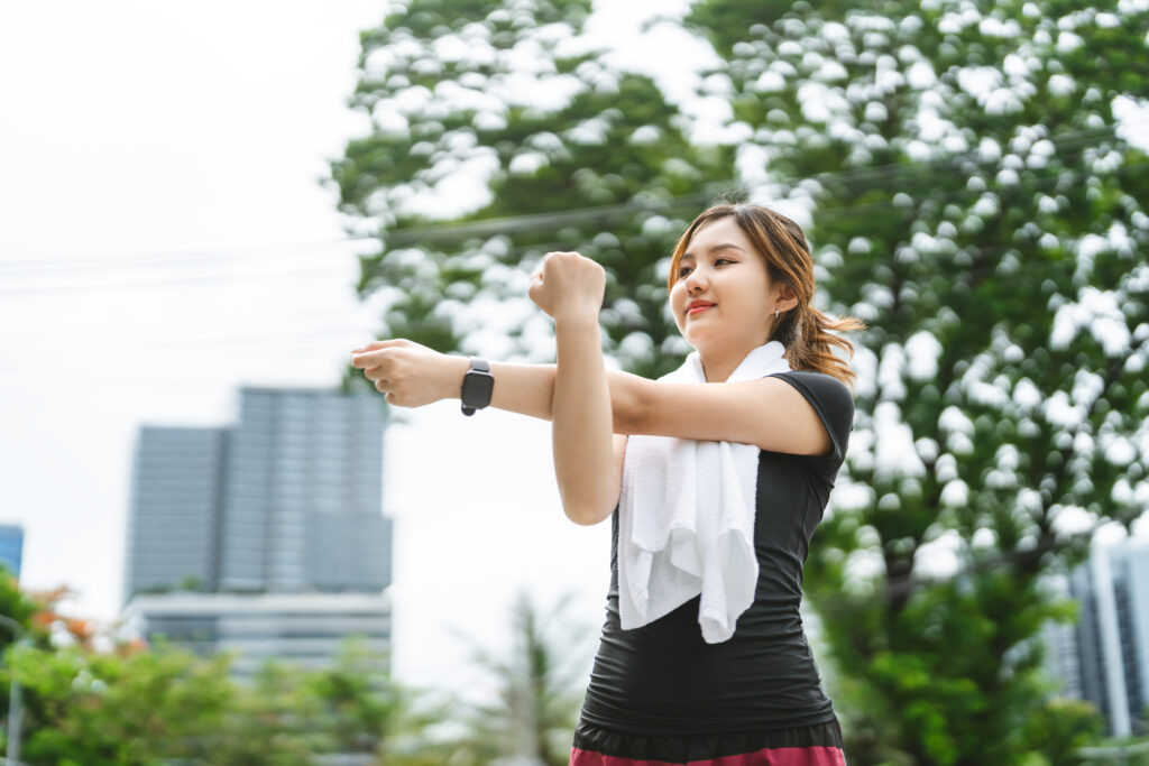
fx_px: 1596
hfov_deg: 39.6
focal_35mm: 50
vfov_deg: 27.0
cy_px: 383
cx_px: 574
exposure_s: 1/8000
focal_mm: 50
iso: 100
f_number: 1.2
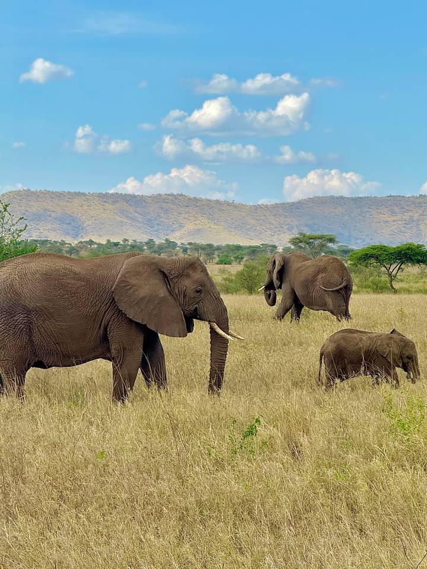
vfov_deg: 16.4
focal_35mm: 120
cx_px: 214
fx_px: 1974
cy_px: 284
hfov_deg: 12.3
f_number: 2.8
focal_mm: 15.66
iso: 50
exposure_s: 1/1096
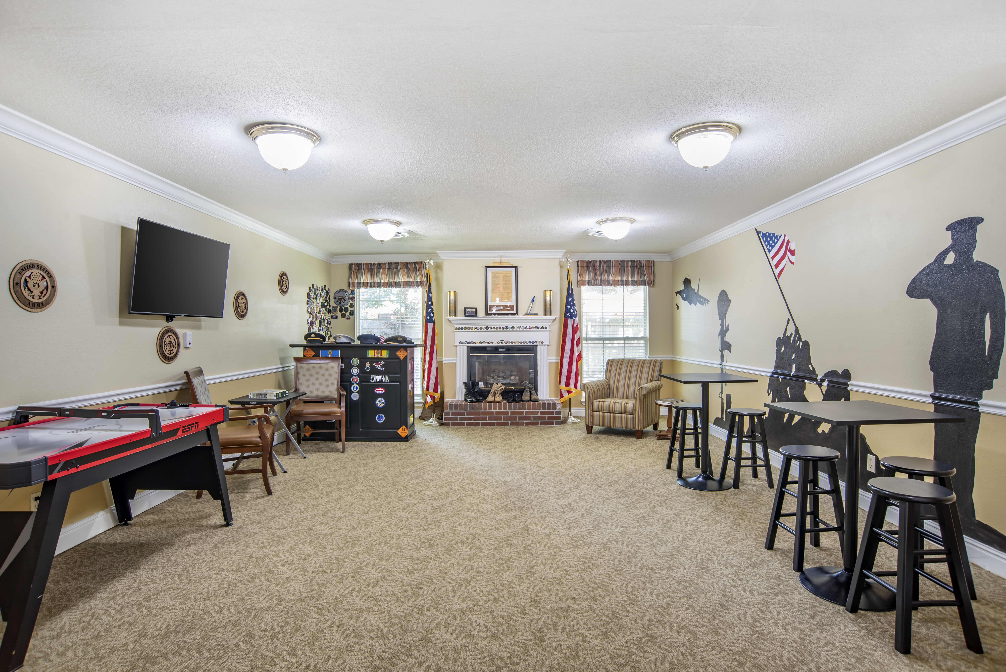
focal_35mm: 18
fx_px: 503
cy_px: 336
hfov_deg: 90.0
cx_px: 503
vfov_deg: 67.4
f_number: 10
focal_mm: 18
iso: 400
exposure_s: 1/4
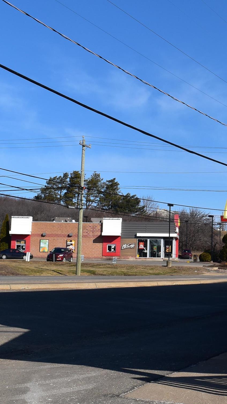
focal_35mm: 58
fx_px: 620
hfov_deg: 19.5
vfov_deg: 36.0
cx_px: 275
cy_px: 177
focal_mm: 18
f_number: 11
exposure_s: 1/500
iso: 320
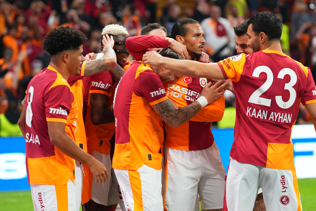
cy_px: 106
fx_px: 2010
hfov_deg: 9.0
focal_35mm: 229
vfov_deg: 6.0
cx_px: 158
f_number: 3.2
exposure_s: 1/800
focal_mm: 153
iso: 1600
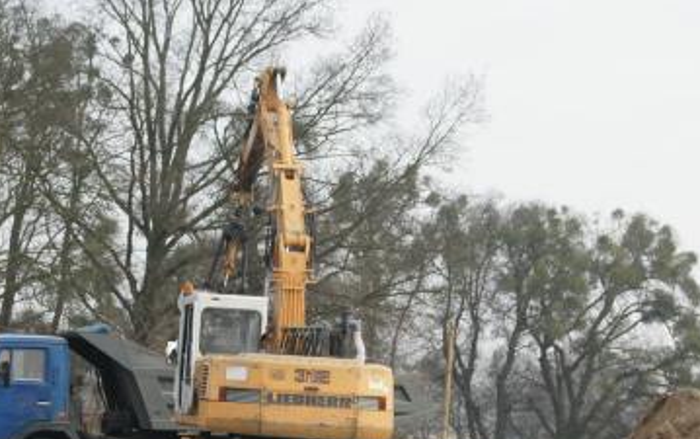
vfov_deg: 10.8
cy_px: 516
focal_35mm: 119
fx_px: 2275
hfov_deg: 17.2
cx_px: 55
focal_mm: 35
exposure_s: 1/160
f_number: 5.6
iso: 200
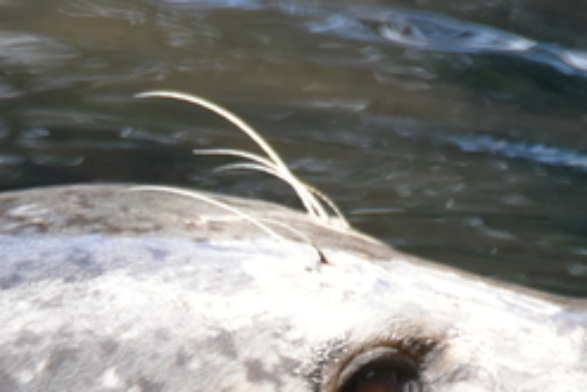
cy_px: 504
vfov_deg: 0.9
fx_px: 25353
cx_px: 52
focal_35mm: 1554
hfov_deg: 1.3
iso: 1250
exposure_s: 1/640
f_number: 5.6
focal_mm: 300
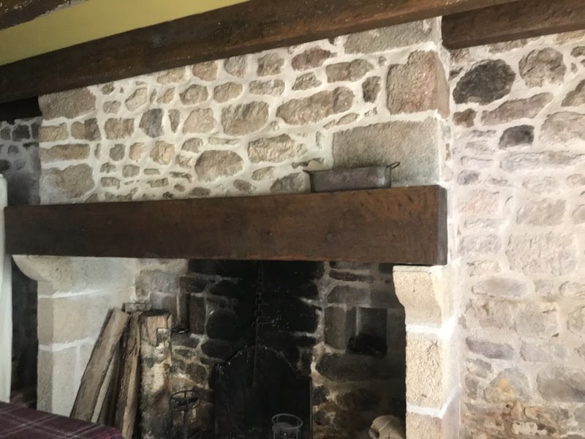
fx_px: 473
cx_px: 292
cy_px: 220
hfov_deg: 63.4
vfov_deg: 49.7
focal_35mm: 28
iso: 160
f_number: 1.8
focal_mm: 3.99
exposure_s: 1/45
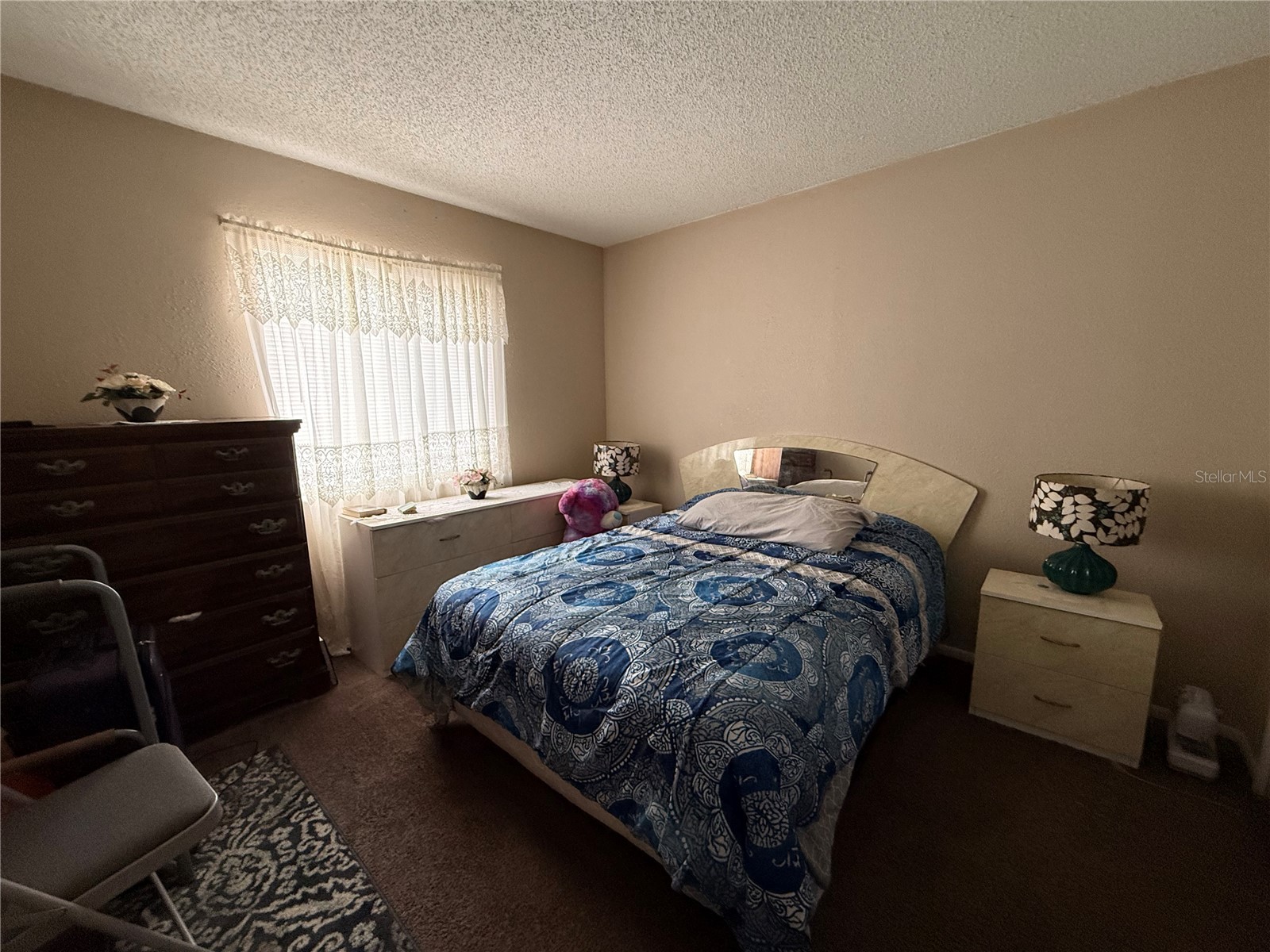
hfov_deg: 102.1
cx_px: 635
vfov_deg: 85.7
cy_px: 476
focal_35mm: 14
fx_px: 514
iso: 320
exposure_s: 1/71
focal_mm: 2.22
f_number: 2.2
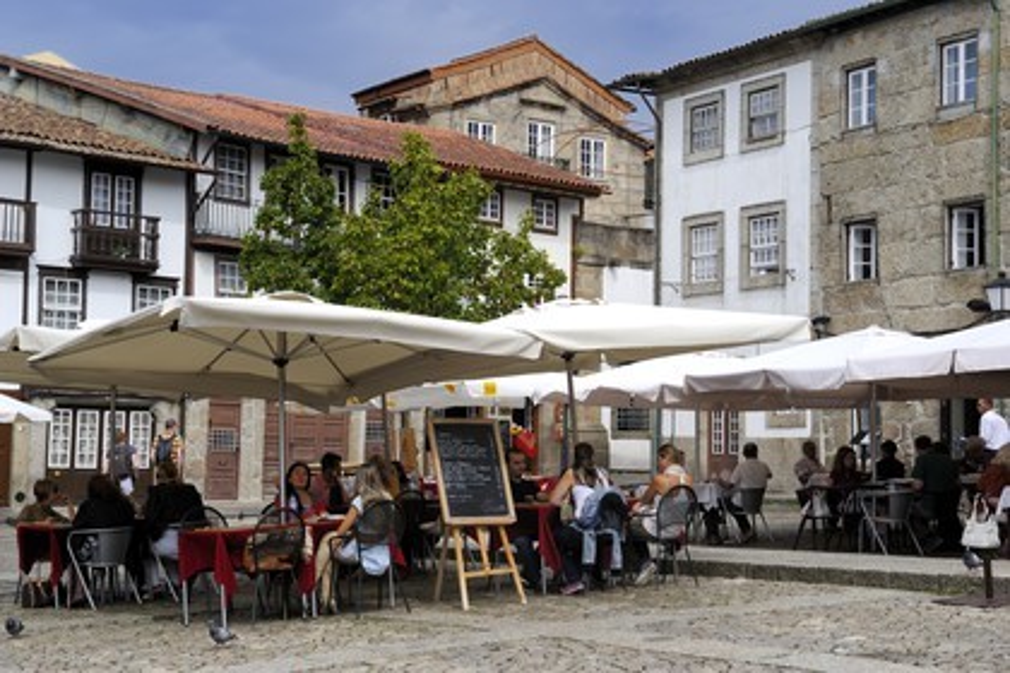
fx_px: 1739
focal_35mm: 62
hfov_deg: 32.4
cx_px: 505
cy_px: 336
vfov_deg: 21.9
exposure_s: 1/160
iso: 400
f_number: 18
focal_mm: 62
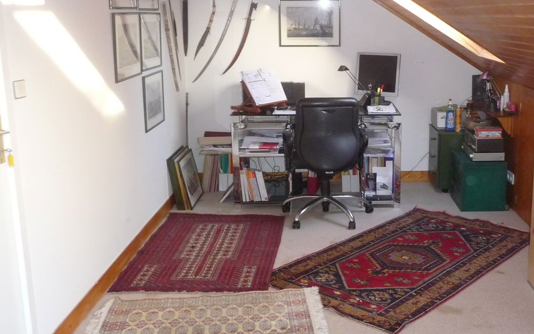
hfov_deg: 45.5
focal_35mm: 43
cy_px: 152
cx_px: 355
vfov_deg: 29.8
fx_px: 626
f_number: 3.3
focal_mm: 4.7
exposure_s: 1/8
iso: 400
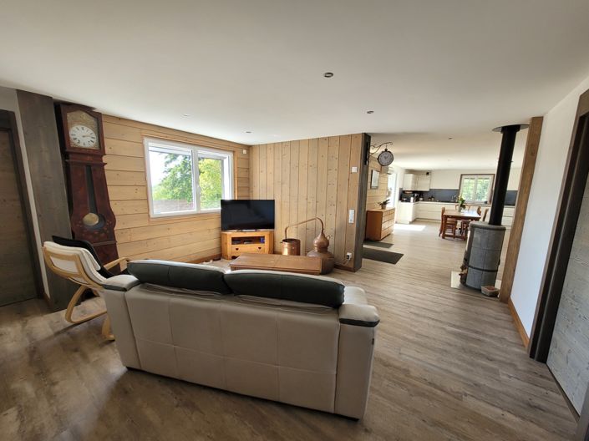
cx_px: 294
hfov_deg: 106.2
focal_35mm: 13
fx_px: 221
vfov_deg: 89.9
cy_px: 220
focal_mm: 1.74
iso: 64
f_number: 2.2
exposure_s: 1/50
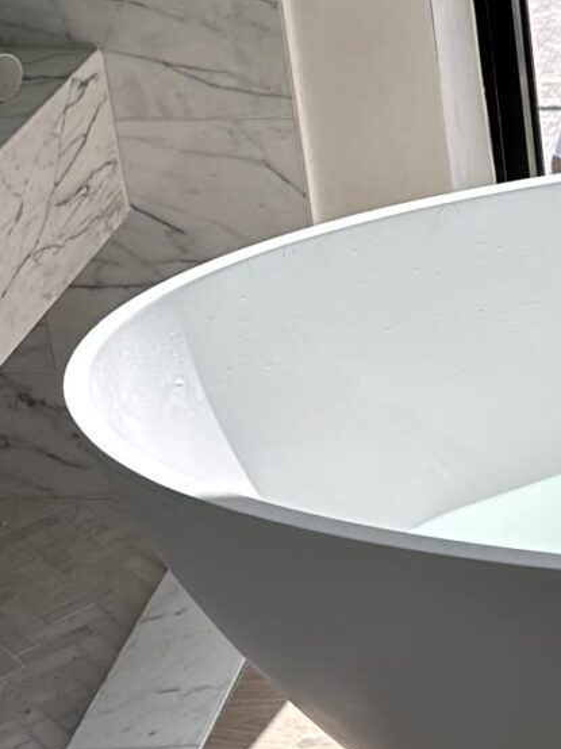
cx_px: 1104
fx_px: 2400
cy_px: 41
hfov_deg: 12.0
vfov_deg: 17.4
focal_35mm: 111
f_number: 1.78
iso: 80
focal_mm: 6.86
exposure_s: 1/2732
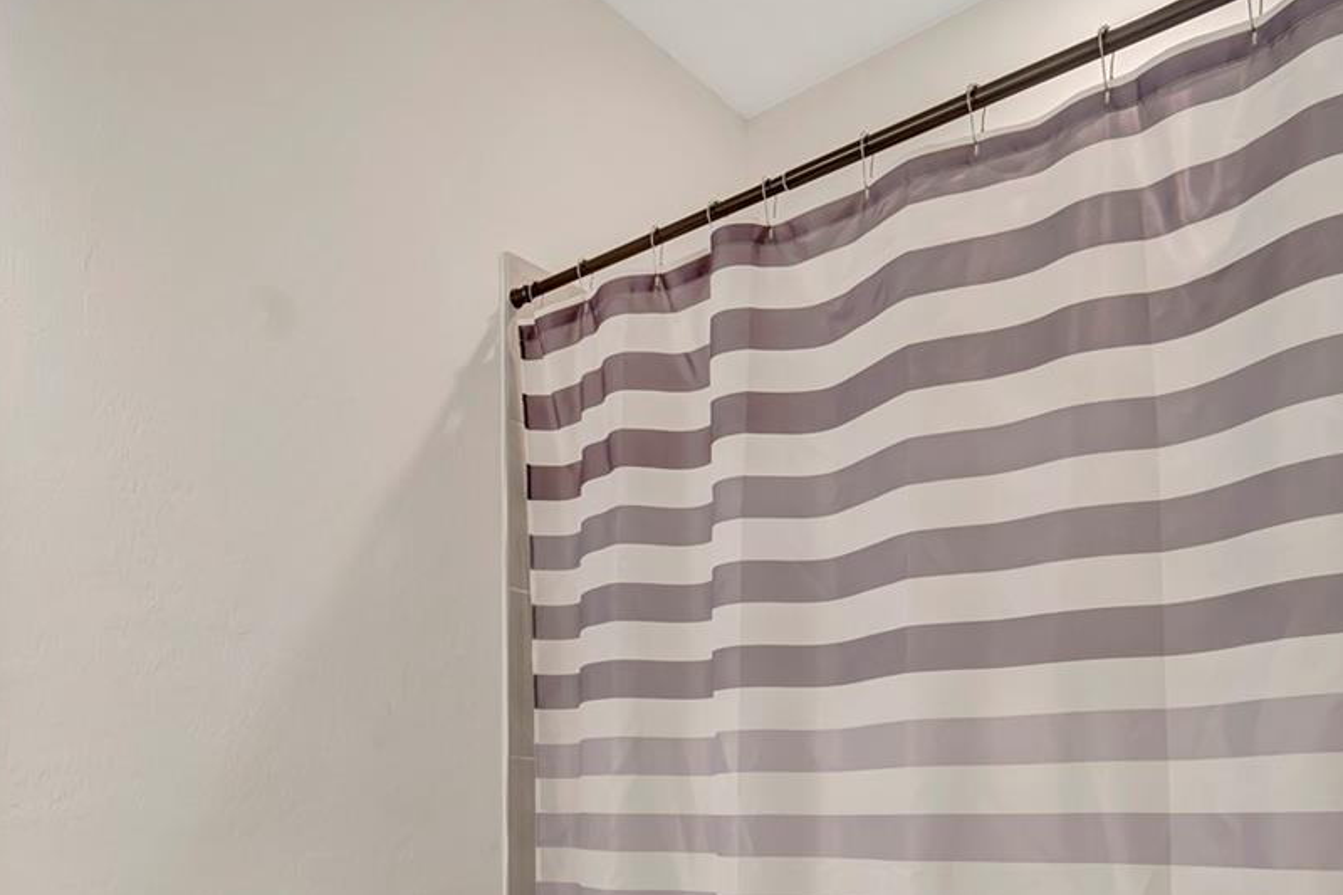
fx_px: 1044
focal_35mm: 28
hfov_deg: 62.3
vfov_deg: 42.8
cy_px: 791
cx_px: 359
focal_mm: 14
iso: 250
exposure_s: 1/13
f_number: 9
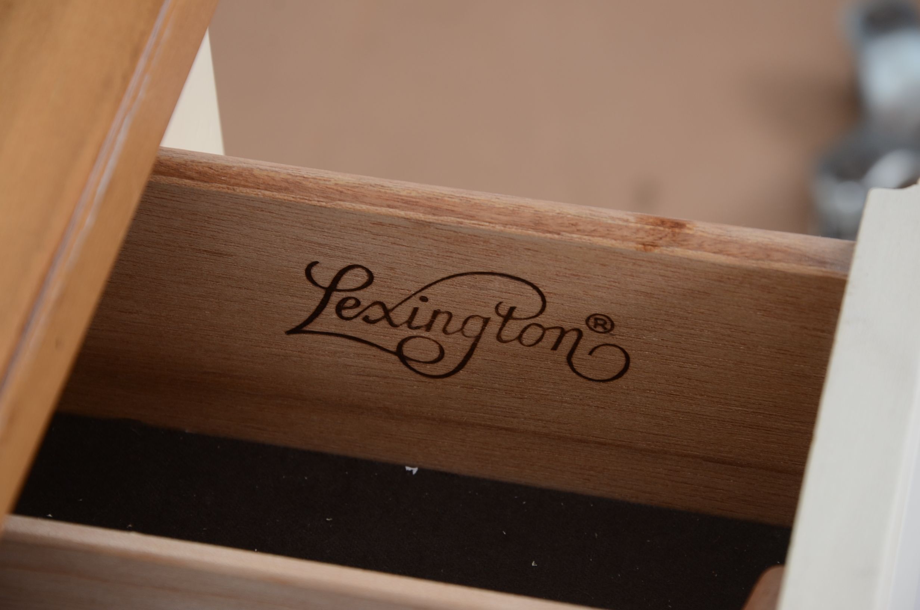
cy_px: 305
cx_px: 460
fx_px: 4017
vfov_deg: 8.7
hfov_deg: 13.1
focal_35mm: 158
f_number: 7.1
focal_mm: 105
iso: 200
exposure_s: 1/60
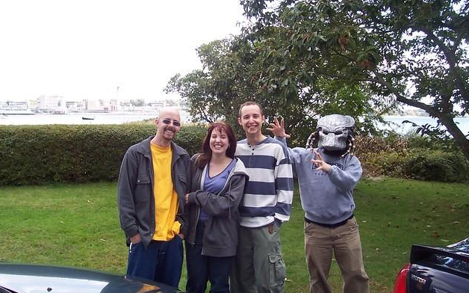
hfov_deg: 49.3
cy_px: 129
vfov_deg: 31.9
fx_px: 511
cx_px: 232
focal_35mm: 40
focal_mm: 5.6
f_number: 2.8
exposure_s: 1/350
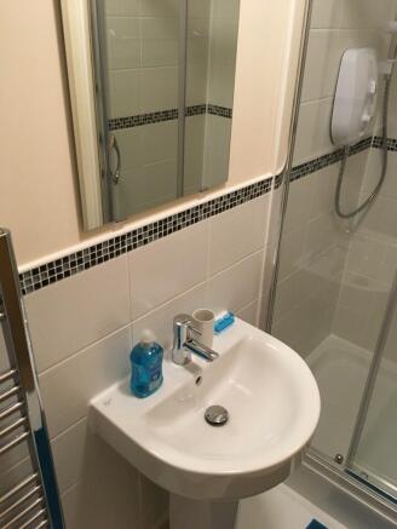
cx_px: 198
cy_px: 264
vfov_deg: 61.6
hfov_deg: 48.2
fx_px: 443
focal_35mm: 29
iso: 200
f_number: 2.2
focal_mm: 4.15
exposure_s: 1/33
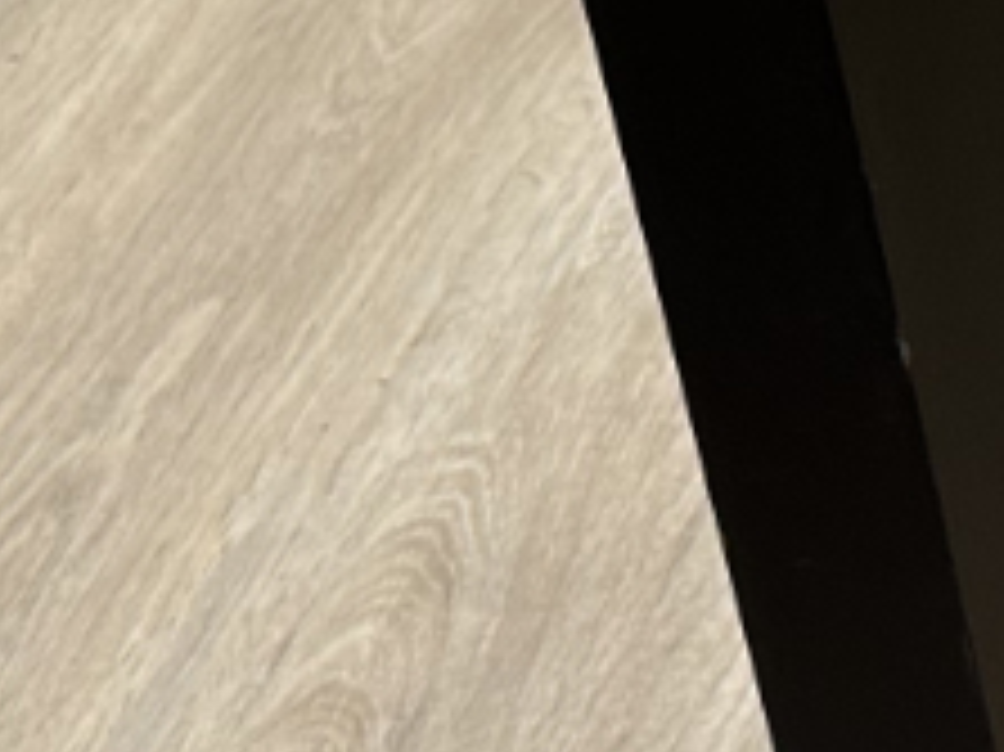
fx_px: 4986
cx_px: 2598
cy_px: -5
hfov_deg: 9.8
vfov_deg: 8.6
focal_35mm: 172
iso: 125
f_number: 1.8
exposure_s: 1/50
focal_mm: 6.9
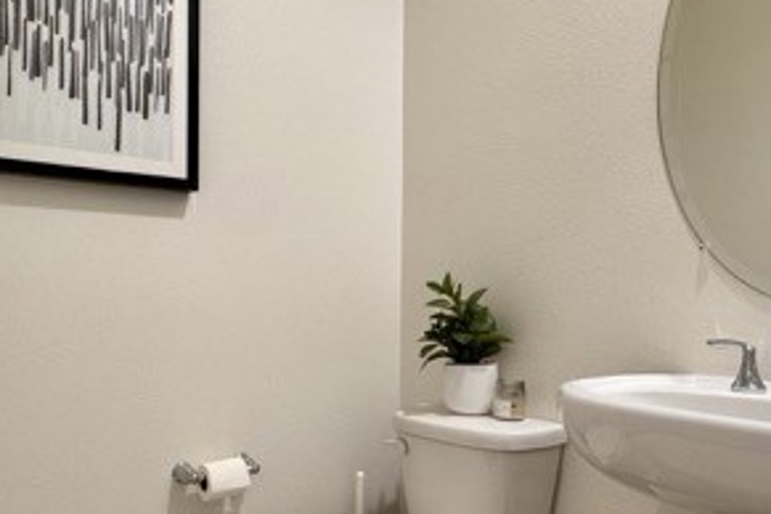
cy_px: 302
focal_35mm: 32
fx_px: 685
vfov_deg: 41.0
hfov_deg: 58.5
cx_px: 329
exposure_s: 1/120
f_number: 2.2
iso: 200
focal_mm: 2.22
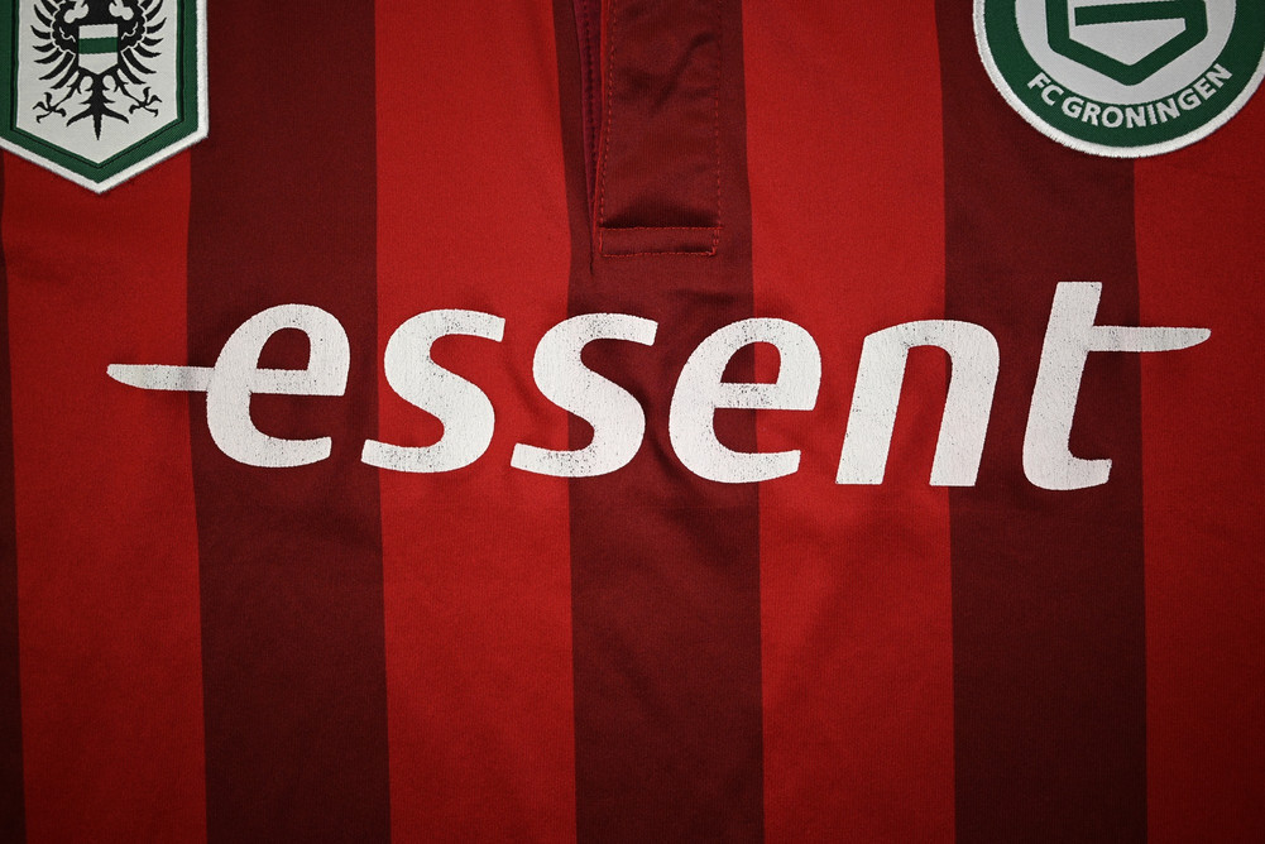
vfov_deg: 41.1
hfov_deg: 58.7
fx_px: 1125
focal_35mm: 32
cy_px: 422
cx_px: 632
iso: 200
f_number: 4.8
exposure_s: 1/125
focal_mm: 32
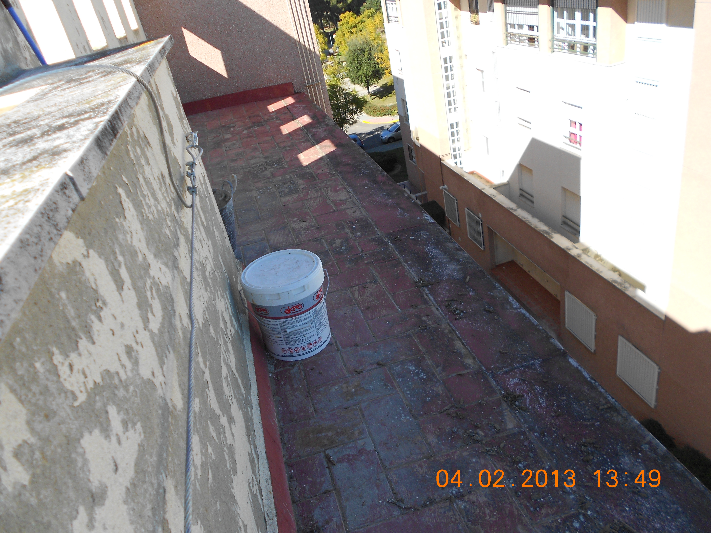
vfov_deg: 53.1
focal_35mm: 26
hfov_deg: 67.3
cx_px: 356
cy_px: 266
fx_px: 534
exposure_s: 1/500
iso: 80
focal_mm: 4.6
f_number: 3.2
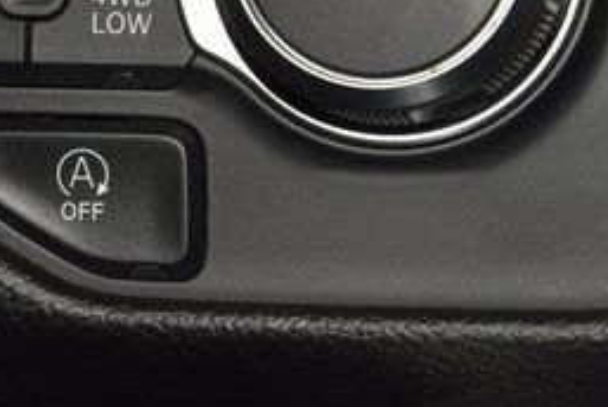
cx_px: 177
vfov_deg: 5.3
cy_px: -11
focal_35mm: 261
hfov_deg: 7.9
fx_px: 4413
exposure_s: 1/125
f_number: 8
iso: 100
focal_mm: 70
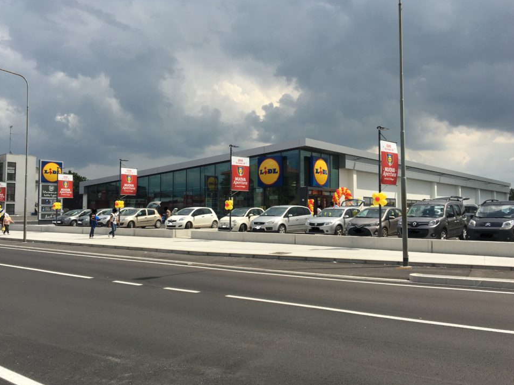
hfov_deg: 58.3
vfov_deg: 45.4
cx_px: 246
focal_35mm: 31
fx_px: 460
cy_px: 187
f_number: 2.2
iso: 25
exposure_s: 1/2024
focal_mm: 4.15
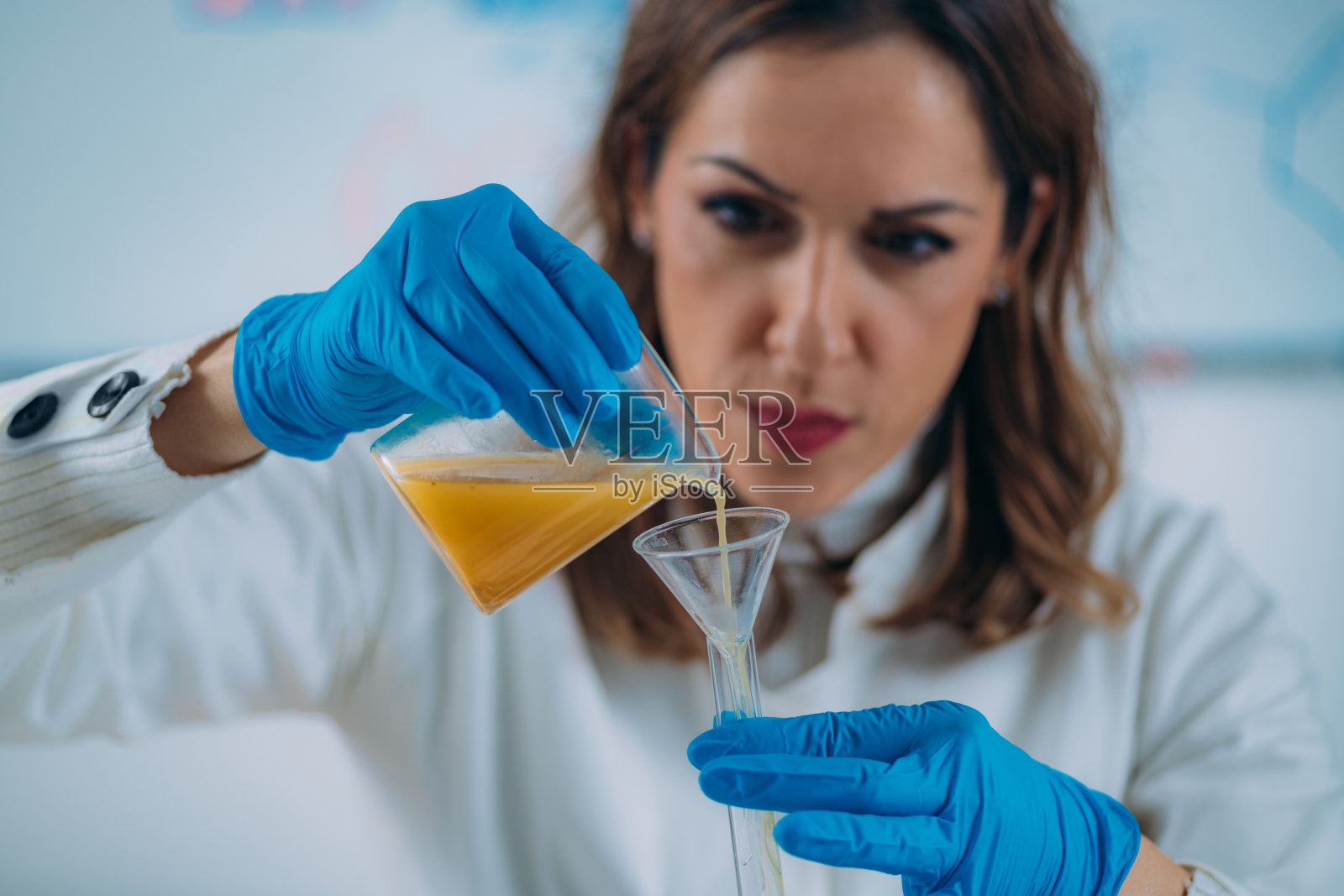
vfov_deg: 13.0
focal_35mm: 105
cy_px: 448
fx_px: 3920
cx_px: 672
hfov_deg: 19.5
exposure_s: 1/200
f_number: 3.2
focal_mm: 105
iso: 64
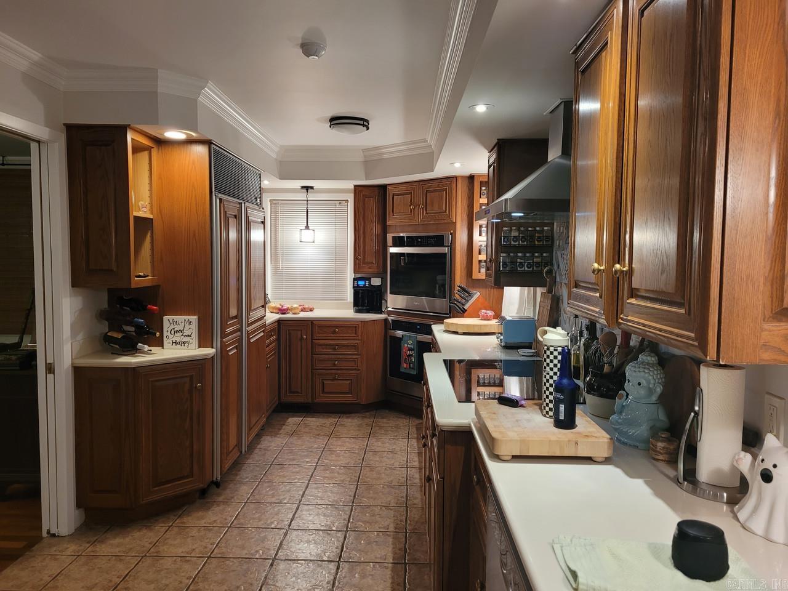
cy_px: 296
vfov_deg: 53.1
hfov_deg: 67.3
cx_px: 394
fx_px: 592
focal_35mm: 26
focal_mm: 5.4
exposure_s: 1/40
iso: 250
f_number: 1.8
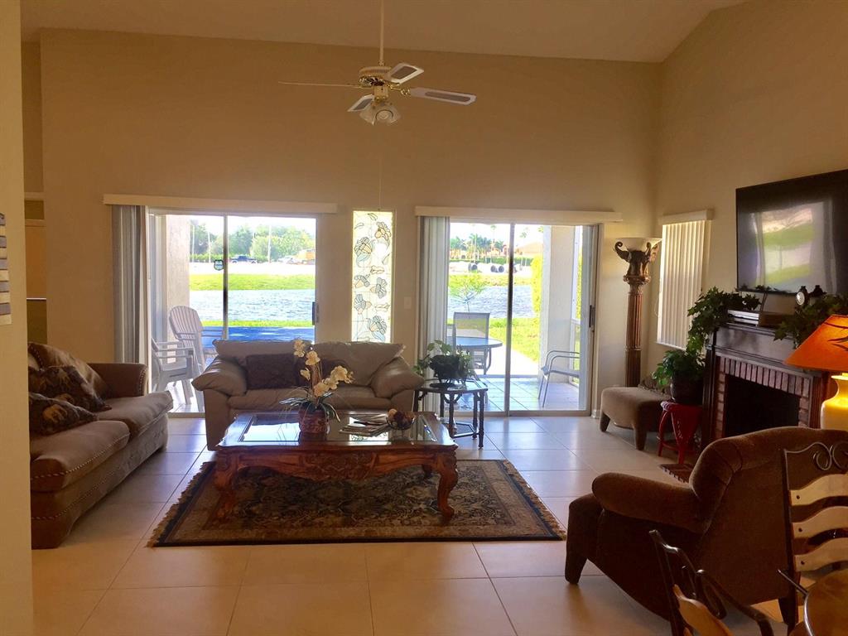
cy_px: 318
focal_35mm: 29
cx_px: 424
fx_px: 710
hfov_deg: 61.7
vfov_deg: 48.2
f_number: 2.2
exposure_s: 1/60
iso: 40
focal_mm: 4.15
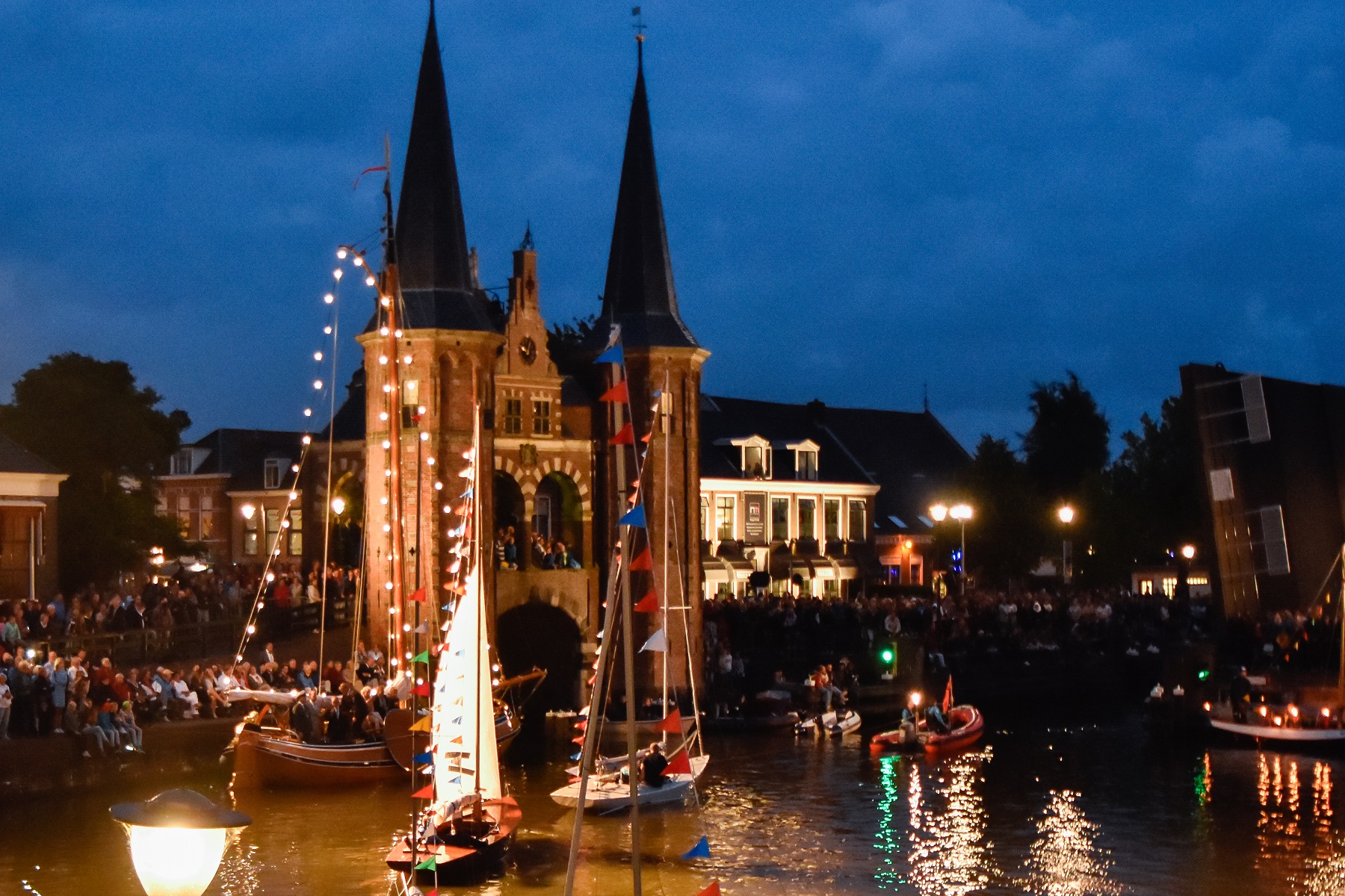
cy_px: 617
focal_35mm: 60
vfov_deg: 22.5
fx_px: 2241
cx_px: 409
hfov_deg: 33.0
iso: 2000
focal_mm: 24
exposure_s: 1/25
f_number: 4.5
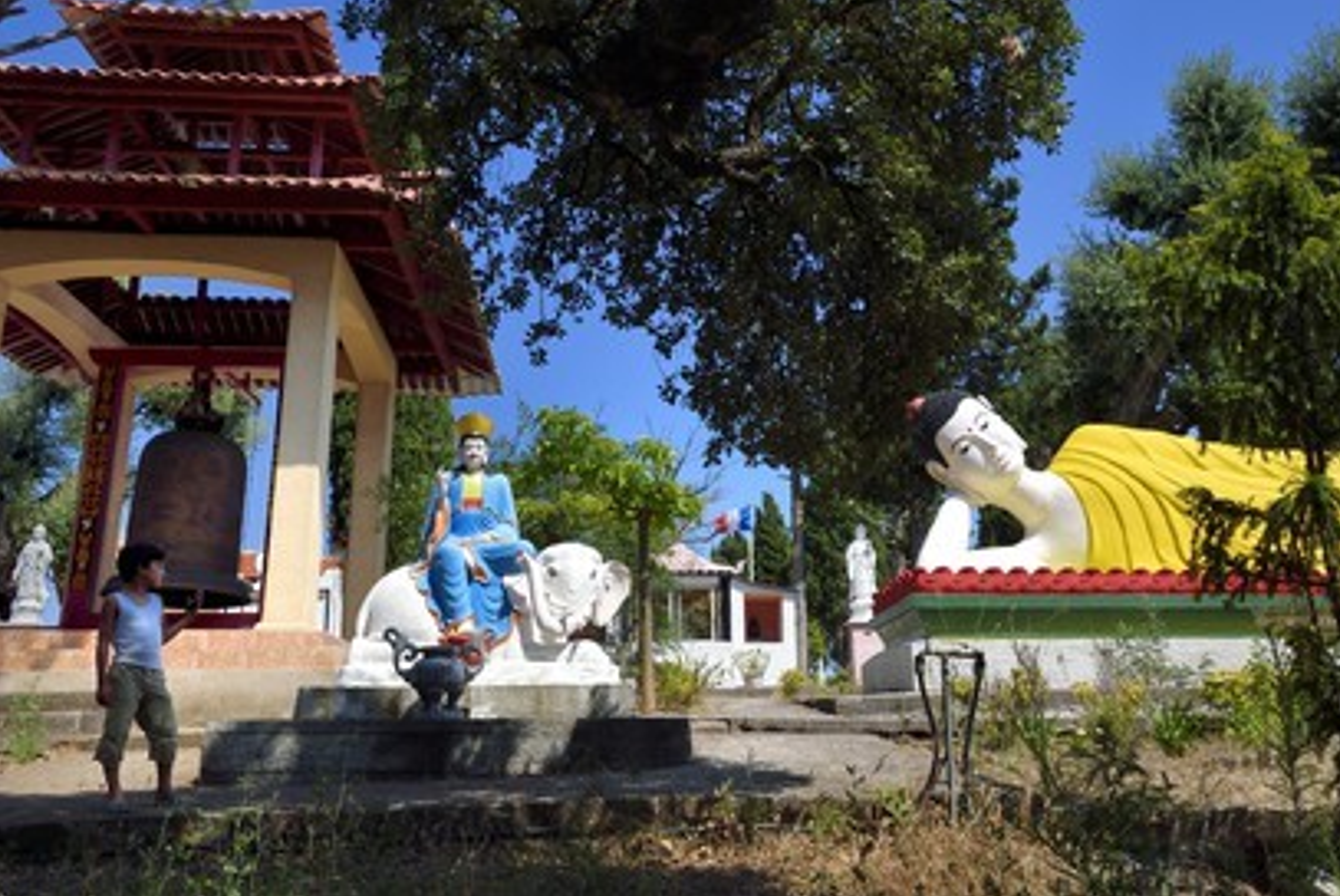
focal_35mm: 33
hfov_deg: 57.2
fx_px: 1229
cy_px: 445
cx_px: 688
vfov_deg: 40.0
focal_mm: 32
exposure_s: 1/125
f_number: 20
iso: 200
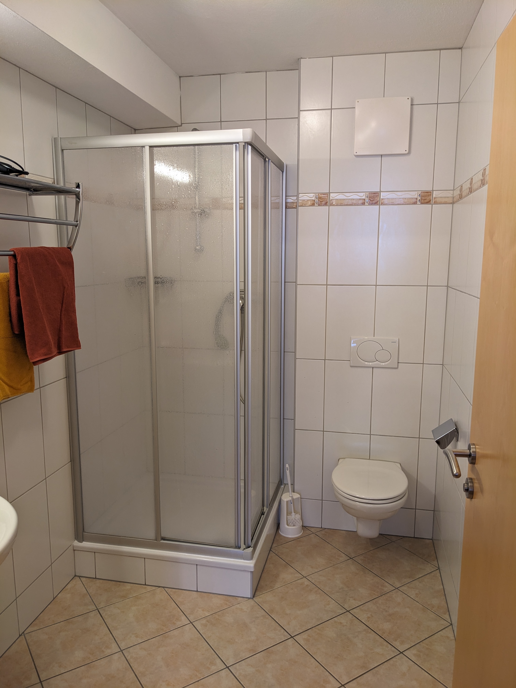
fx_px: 537
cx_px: 258
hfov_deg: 51.4
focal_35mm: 27
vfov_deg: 65.3
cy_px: 344
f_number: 1.73
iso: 66
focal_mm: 4.38
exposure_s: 1/25
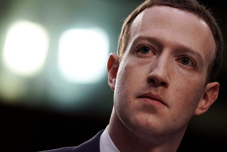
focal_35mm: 271
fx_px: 1709
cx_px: 114
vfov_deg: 5.1
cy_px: 76
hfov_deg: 7.6
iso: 3200
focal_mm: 271
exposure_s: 1/400
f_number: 5.6
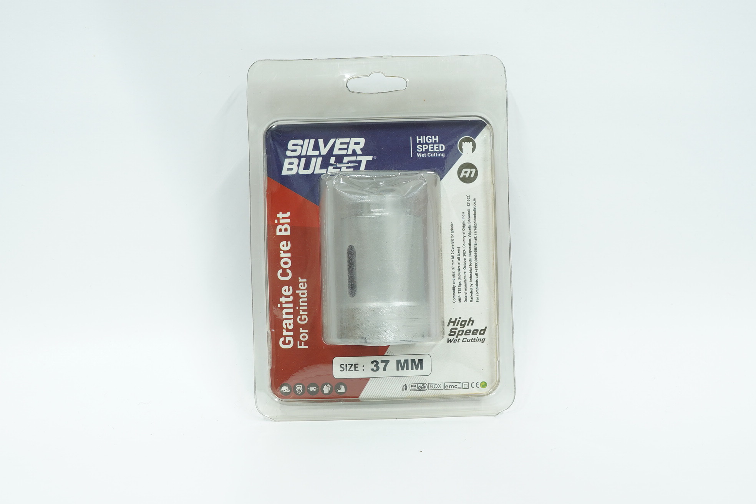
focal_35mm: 45
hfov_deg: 43.6
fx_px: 945
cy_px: 252
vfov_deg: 29.9
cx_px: 378
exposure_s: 1/3
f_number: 8
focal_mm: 30
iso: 640
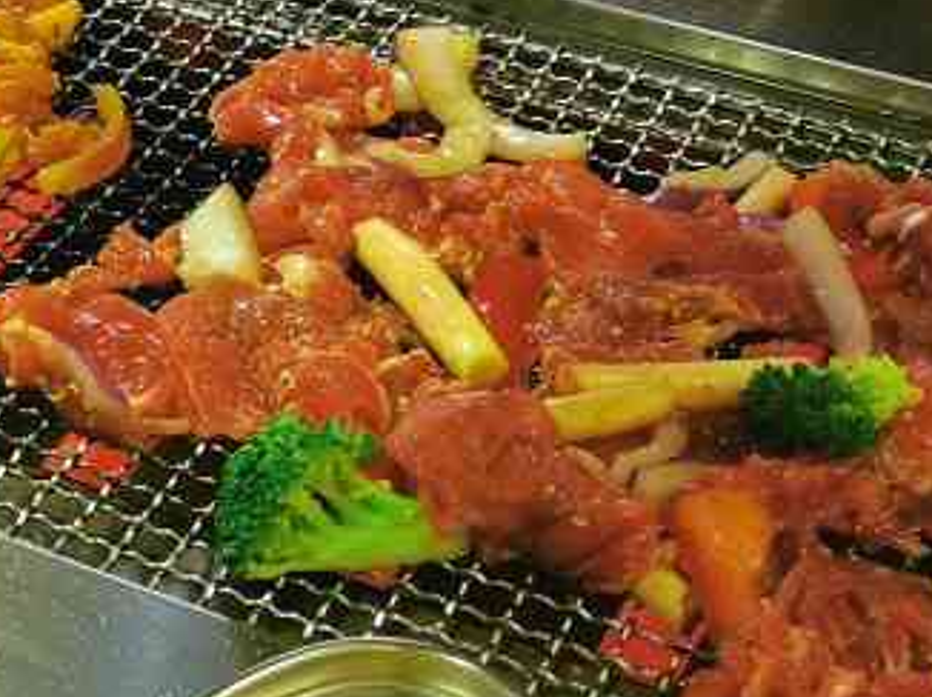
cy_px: -4
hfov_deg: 19.2
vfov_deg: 14.4
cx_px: 137
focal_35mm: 101
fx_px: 2717
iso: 250
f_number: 1.8
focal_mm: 5.58
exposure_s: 1/50
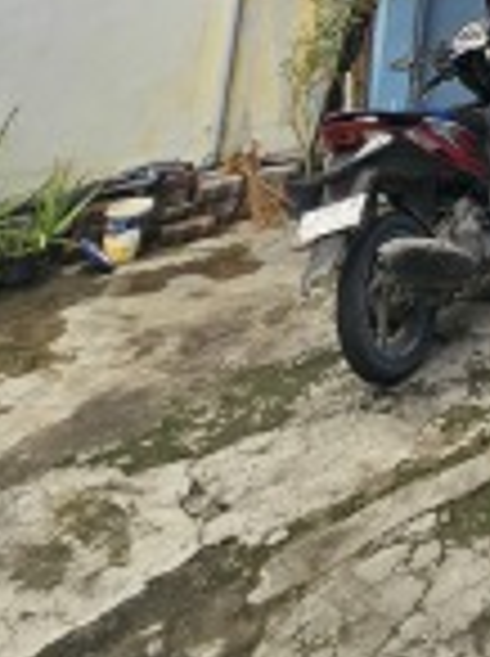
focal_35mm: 41
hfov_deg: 25.3
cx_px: 757
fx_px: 776
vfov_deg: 28.2
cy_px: -346
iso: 50
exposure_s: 1/1167
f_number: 2.2
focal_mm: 2.2
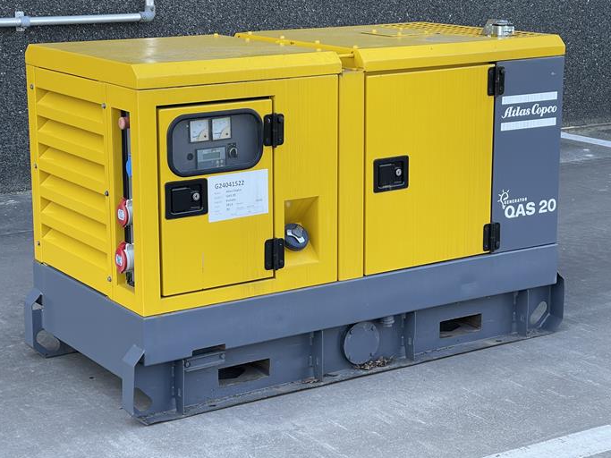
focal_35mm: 75
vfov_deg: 19.6
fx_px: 1324
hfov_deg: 26.0
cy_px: 191
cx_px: 283
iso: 25
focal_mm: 7.5
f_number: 2.2
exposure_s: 1/99
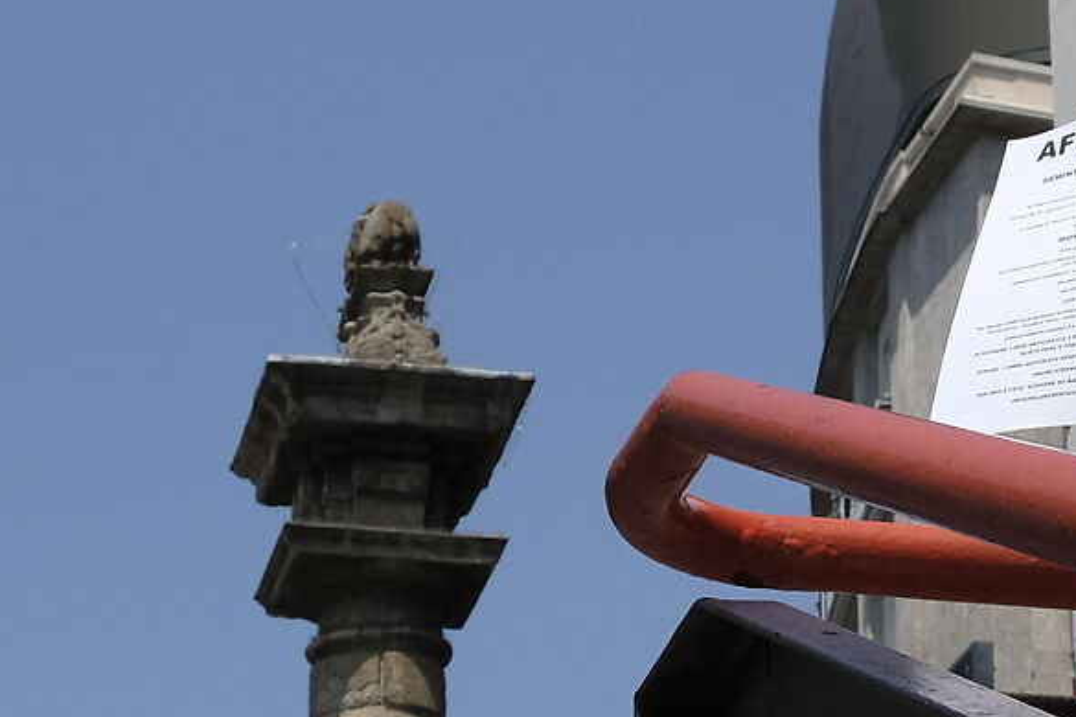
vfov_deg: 8.7
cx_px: 749
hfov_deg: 13.1
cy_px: 838
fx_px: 4662
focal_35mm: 156
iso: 800
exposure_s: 1/1900
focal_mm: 25.4
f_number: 9
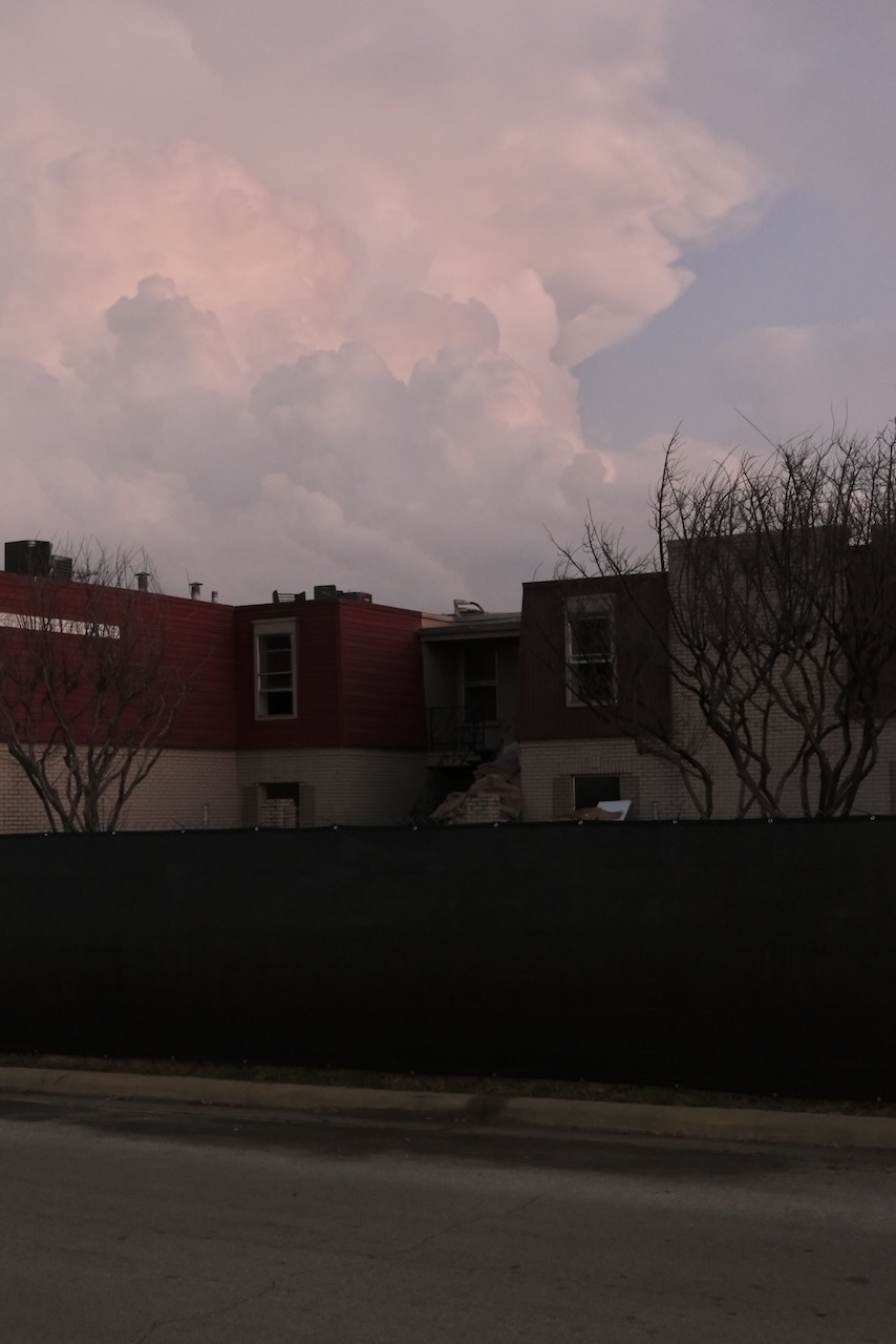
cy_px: 672
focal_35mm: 47
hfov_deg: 28.7
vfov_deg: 41.9
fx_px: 1754
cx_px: 448
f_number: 4.5
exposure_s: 1/80
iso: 2500
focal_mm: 31.4
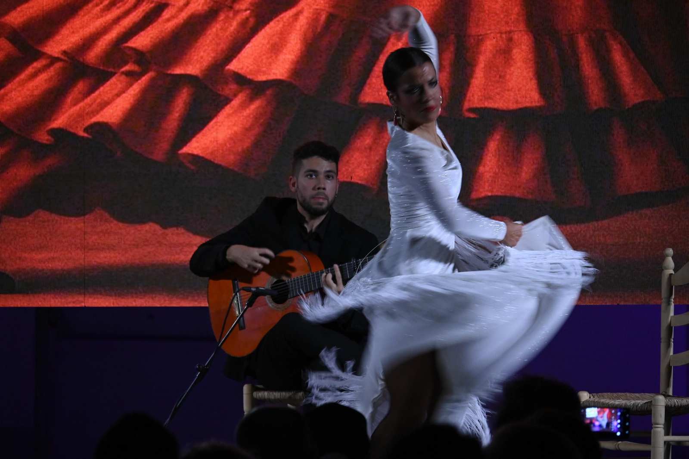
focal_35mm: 285
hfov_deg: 7.2
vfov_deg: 4.8
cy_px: 230
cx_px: 344
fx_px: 5453
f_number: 6.3
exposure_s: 1/100
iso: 2500
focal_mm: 190
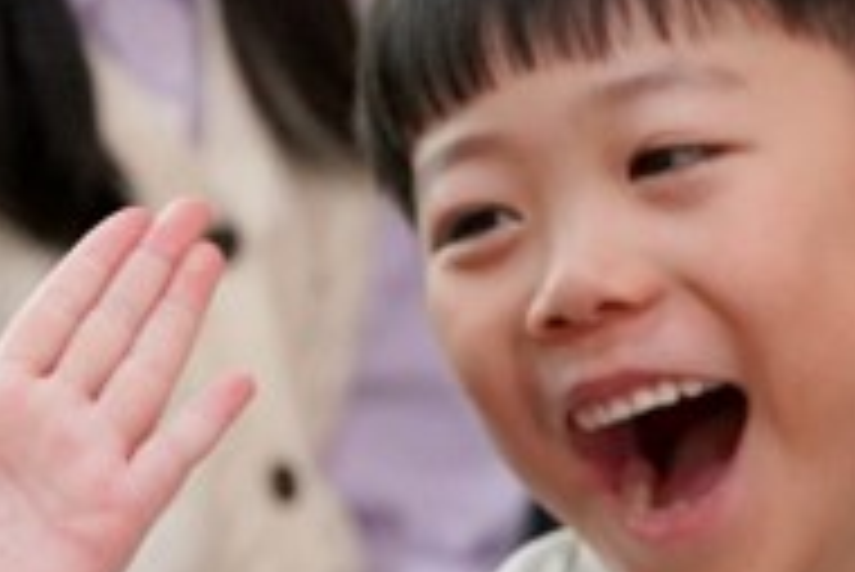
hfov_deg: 3.1
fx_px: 15995
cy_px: 149
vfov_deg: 2.0
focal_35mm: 673
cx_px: -108
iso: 3200
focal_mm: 142
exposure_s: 1/160
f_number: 4
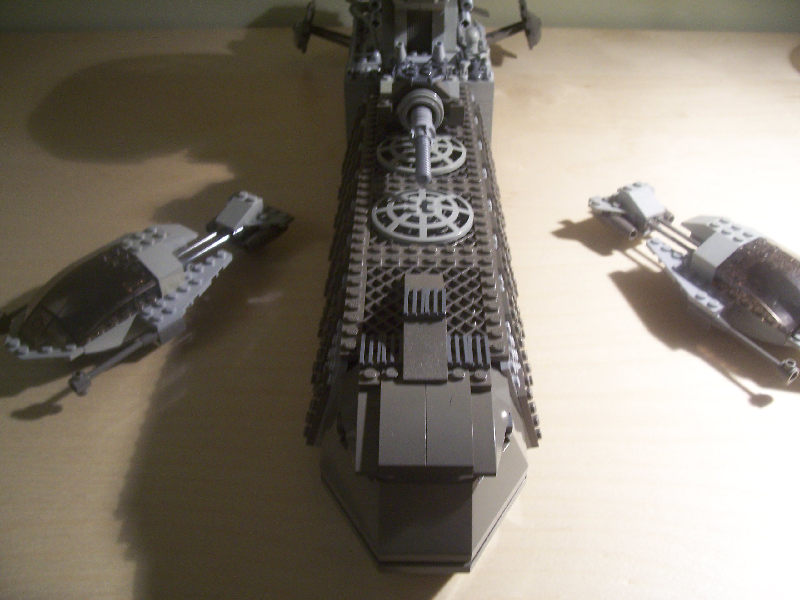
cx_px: 400
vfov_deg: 41.8
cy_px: 300
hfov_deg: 54.0
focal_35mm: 34
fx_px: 786
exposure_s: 1/15
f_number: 2.7
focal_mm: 5.6
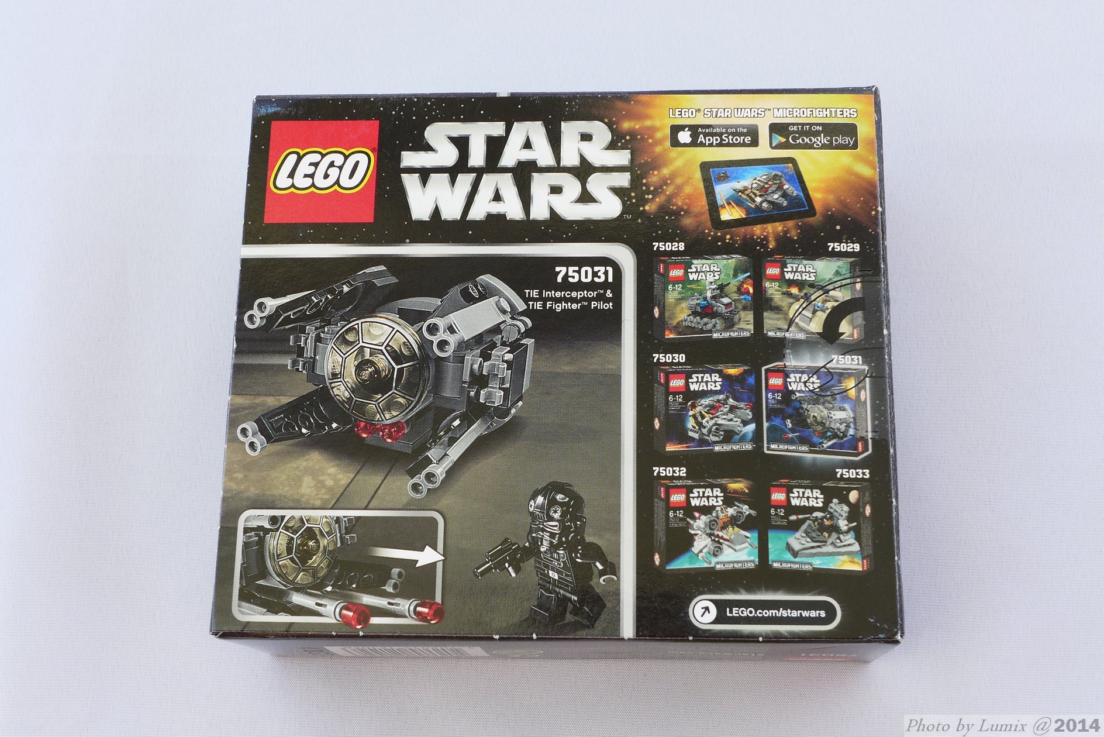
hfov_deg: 39.6
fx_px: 1534
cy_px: 368
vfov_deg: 27.0
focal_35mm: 50
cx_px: 552
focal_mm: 9.8
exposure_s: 1/6
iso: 80
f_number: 4.5
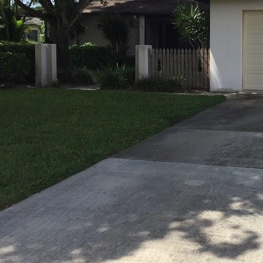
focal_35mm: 52
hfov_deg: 31.5
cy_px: 78
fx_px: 447
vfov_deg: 32.4
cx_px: 230
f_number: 2.2
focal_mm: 4.15
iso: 32
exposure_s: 1/2326
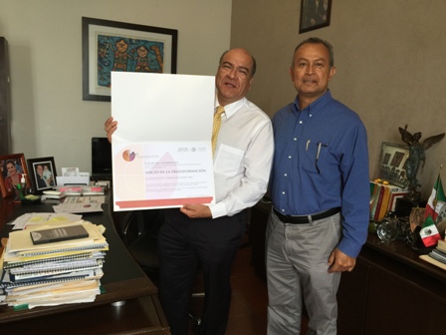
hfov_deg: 61.7
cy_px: 168
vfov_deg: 48.2
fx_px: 374
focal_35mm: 29
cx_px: 223
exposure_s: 1/30
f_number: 2.2
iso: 32
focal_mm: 4.15
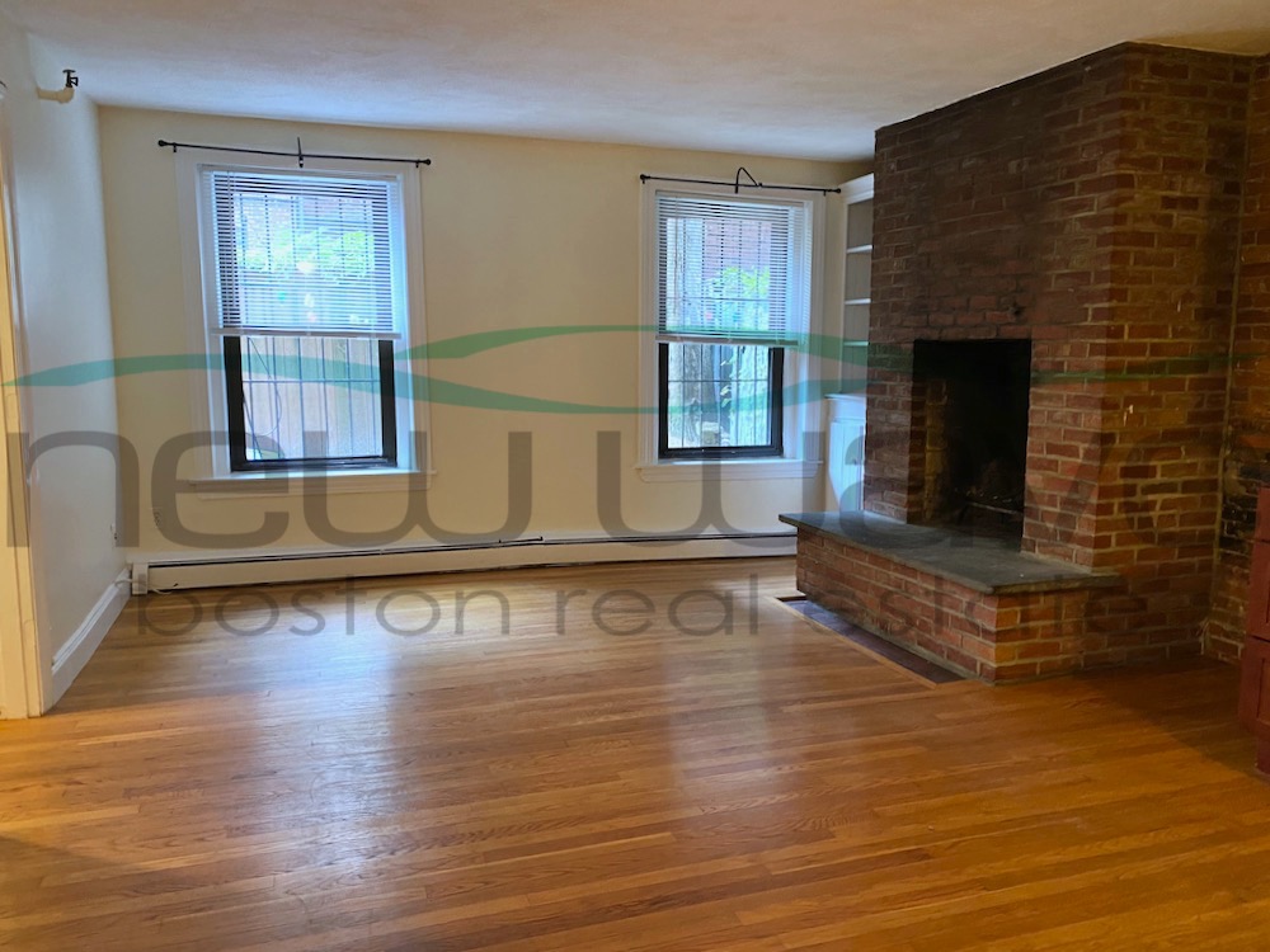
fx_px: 954
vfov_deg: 53.1
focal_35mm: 26
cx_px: 635
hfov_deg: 67.3
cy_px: 476
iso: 400
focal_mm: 4.25
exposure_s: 1/40
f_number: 1.8
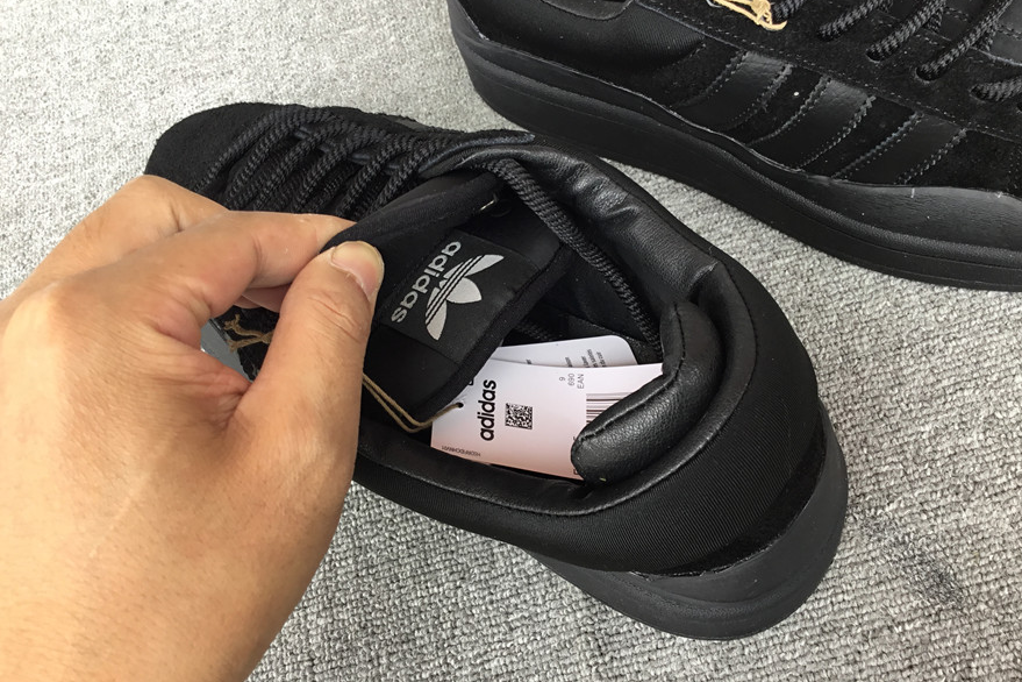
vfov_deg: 39.9
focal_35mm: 33
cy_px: 303
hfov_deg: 57.2
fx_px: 937
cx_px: 505
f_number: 2.4
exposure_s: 1/50
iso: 32
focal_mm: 3.3
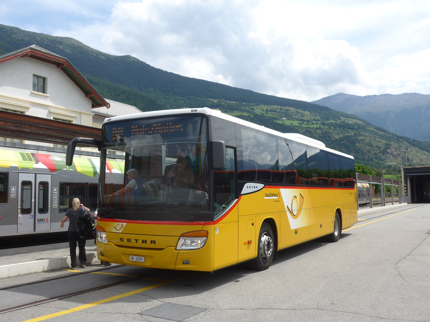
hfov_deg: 51.4
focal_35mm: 36
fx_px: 447
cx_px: 215
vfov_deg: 39.7
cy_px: 161
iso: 80
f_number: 2.8
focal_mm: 7.5
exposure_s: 1/1600
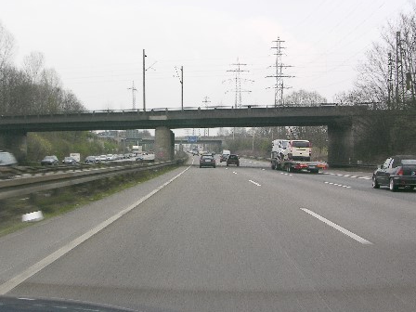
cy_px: 111
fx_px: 661
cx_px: 183
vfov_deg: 26.4
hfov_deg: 34.9
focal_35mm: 55
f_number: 7.3
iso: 50
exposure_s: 1/77.5
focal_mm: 10.7
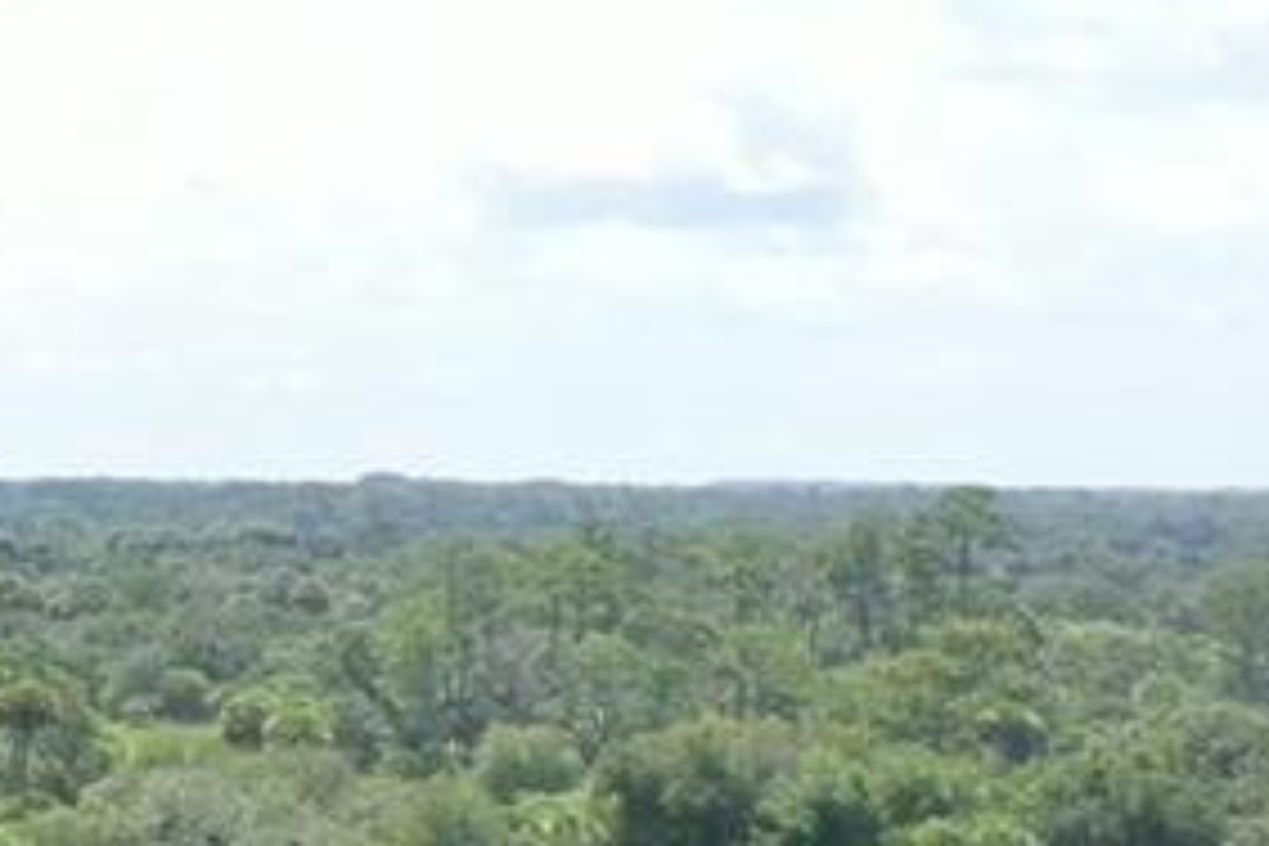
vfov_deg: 6.8
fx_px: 7155
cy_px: 389
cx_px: -2372
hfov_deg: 8.6
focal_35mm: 203
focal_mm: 10.26
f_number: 5.6
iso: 100
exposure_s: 1/320
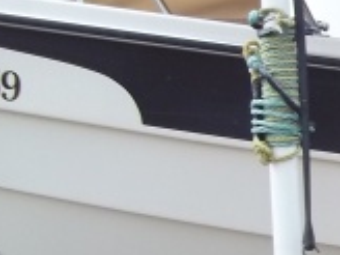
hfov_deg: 11.2
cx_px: 732
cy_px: 332
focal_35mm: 156
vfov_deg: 9.3
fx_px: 1532
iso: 64
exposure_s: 1/160
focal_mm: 5.7
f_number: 2.9
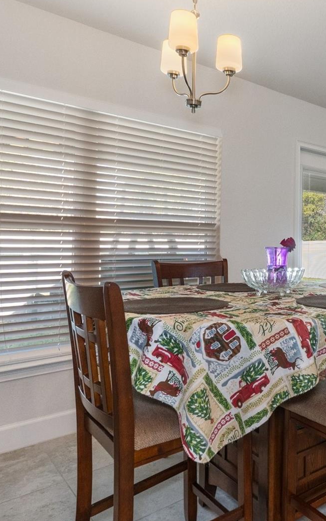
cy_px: 259
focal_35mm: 28
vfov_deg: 66.5
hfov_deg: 41.2
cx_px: 291
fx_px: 398
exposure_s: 1/20
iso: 1000
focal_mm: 12
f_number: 8
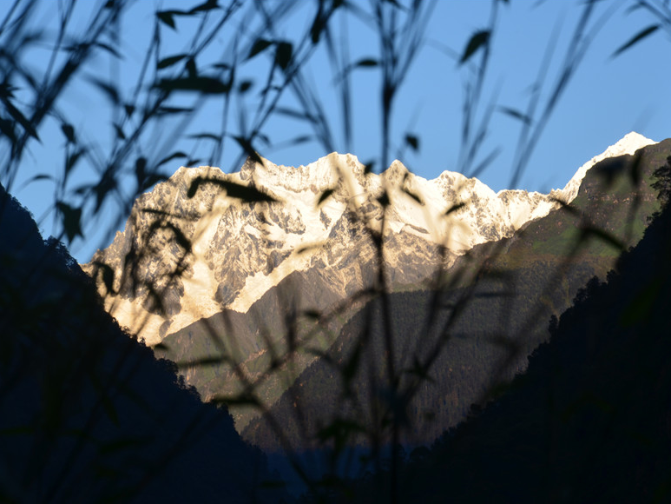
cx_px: 323
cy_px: 251
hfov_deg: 11.5
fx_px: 3345
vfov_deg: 8.6
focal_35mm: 173
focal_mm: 105
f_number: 10
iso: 200
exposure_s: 1/80
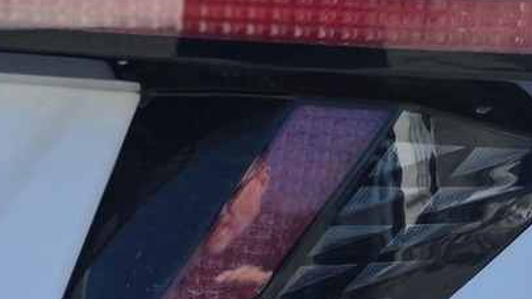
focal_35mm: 127
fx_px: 1791
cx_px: 136
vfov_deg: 8.9
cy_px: 645
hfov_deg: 16.8
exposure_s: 1/3109
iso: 80
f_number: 1.7
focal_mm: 6.3
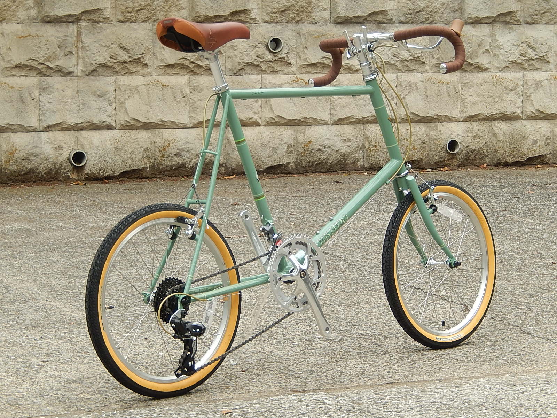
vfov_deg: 12.7
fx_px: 1883
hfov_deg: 16.8
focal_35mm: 117
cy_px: 209
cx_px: 278
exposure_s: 1/50
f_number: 5.5
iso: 125
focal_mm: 21
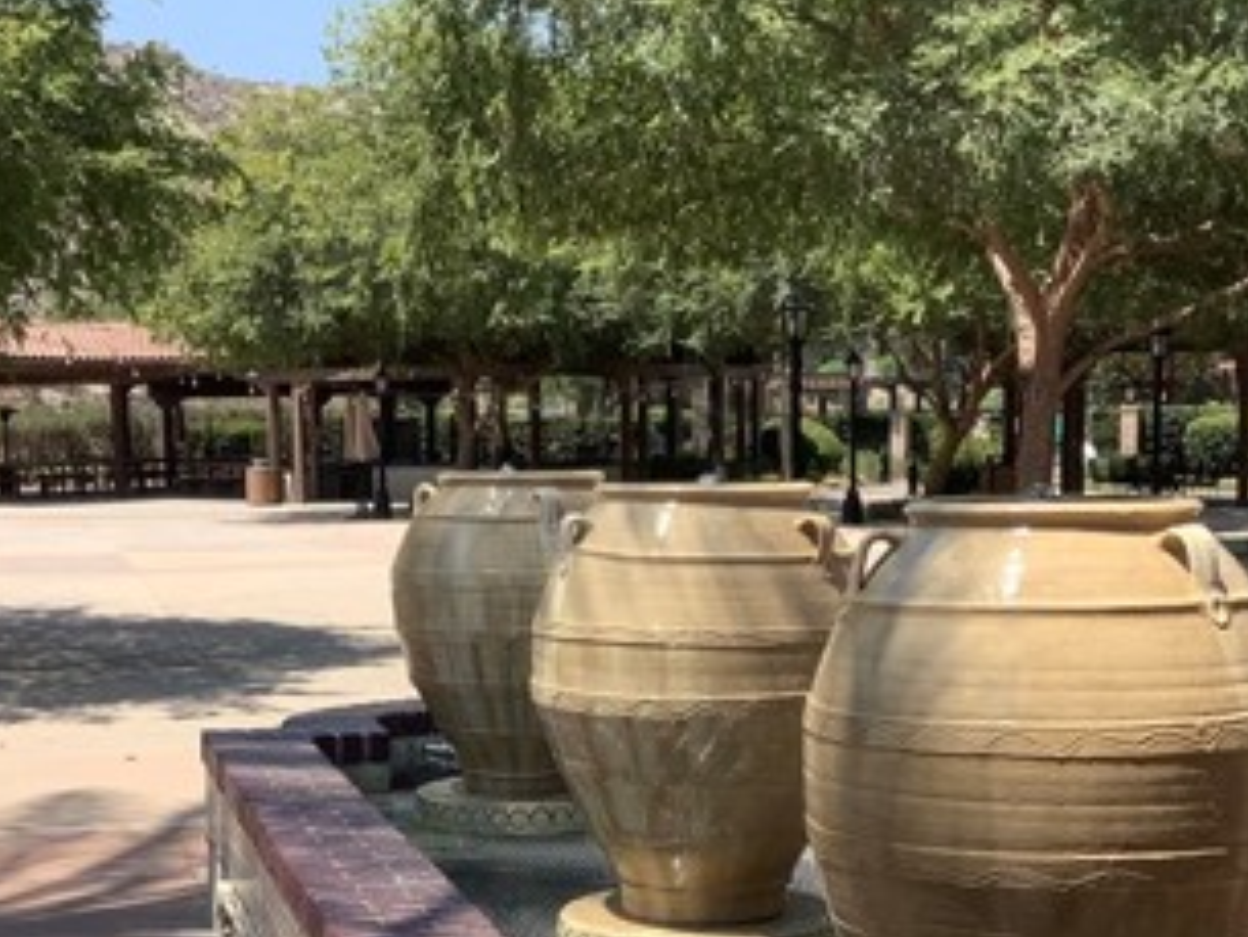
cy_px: 683
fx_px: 2344
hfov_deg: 29.8
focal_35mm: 65
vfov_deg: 22.4
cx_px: 606
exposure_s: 1/1087
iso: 25
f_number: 2.4
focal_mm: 3.3
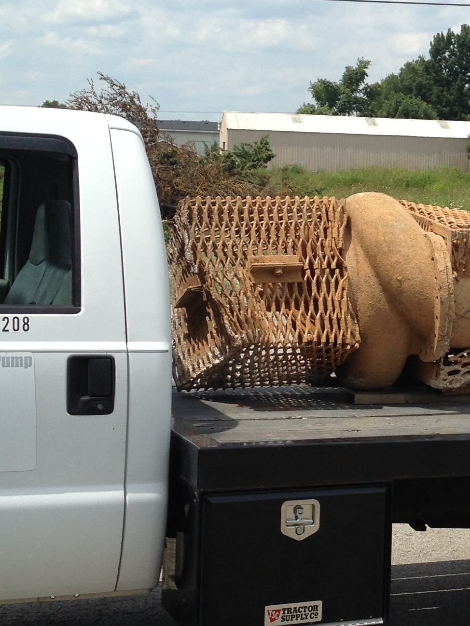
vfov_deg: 22.2
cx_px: 528
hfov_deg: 16.3
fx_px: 1593
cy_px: 332
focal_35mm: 88
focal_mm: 4.28
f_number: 2.4
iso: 50
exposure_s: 1/1842
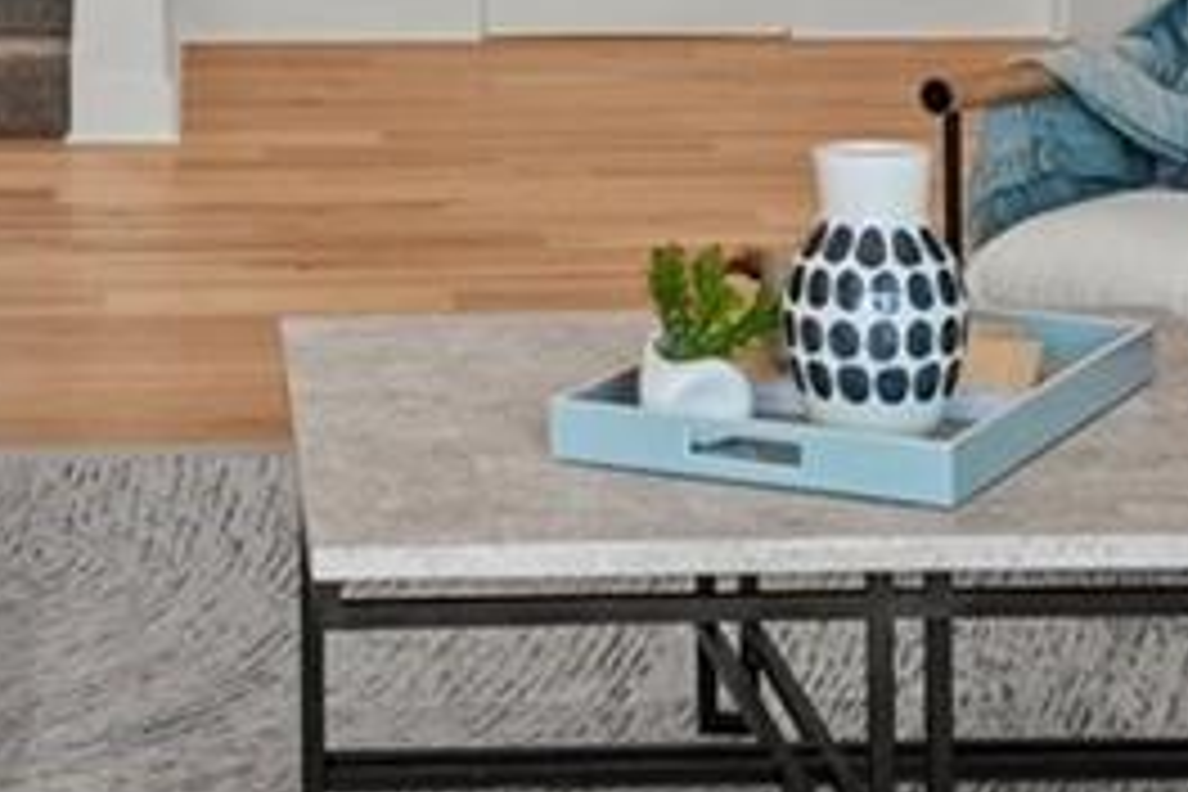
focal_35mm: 97
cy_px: -171
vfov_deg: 13.7
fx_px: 3201
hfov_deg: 20.8
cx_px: 252
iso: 250
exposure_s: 1/3
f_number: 9
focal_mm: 16
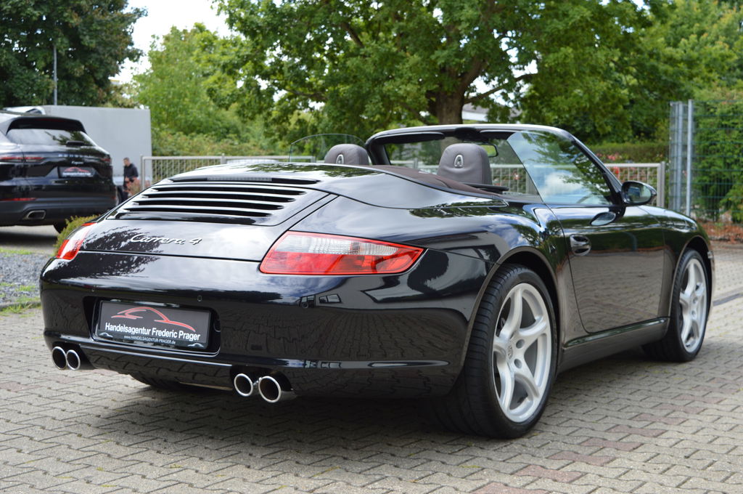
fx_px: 1082
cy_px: 247
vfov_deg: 25.7
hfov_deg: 37.9
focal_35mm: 52
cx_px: 372
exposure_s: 1/160
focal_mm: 35
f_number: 6.3
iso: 100
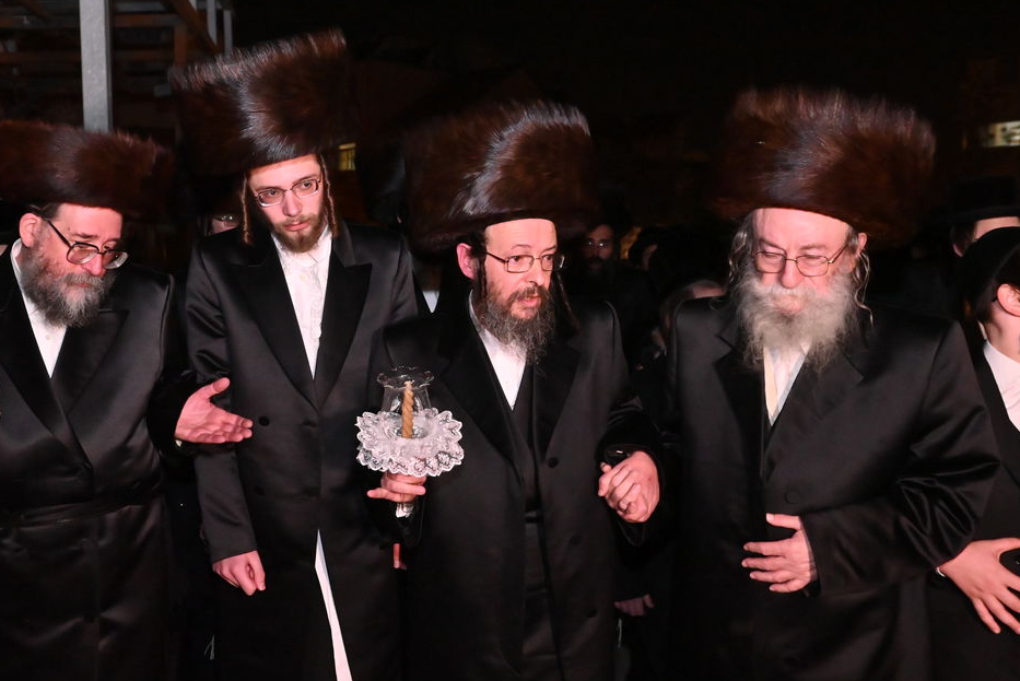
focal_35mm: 36
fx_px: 1020
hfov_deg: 52.3
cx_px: 357
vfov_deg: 36.9
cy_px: 340
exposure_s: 1/200
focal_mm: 24
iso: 5000
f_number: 5
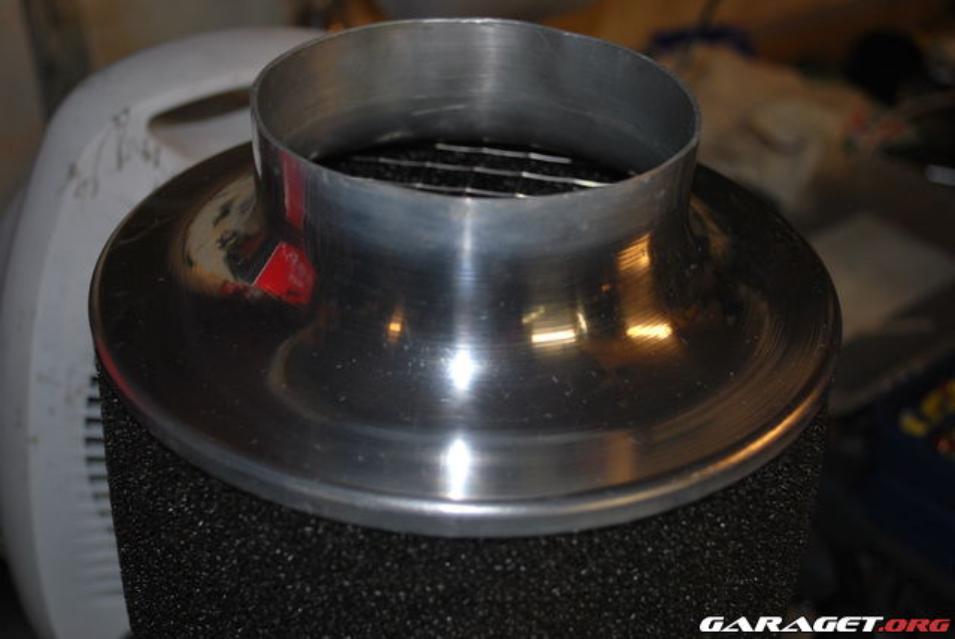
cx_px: 478
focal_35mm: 48
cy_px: 320
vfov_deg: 28.1
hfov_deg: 41.1
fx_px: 1274
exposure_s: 1/60
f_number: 4.8
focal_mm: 32
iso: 200
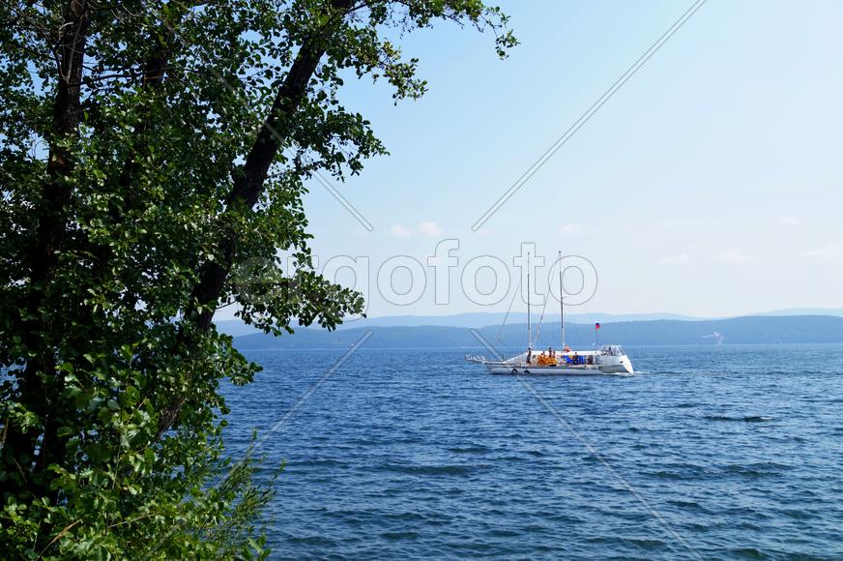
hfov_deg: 46.4
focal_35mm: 42
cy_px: 280
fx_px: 983
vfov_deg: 31.8
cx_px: 422
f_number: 8
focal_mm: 28
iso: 100
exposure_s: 1/160
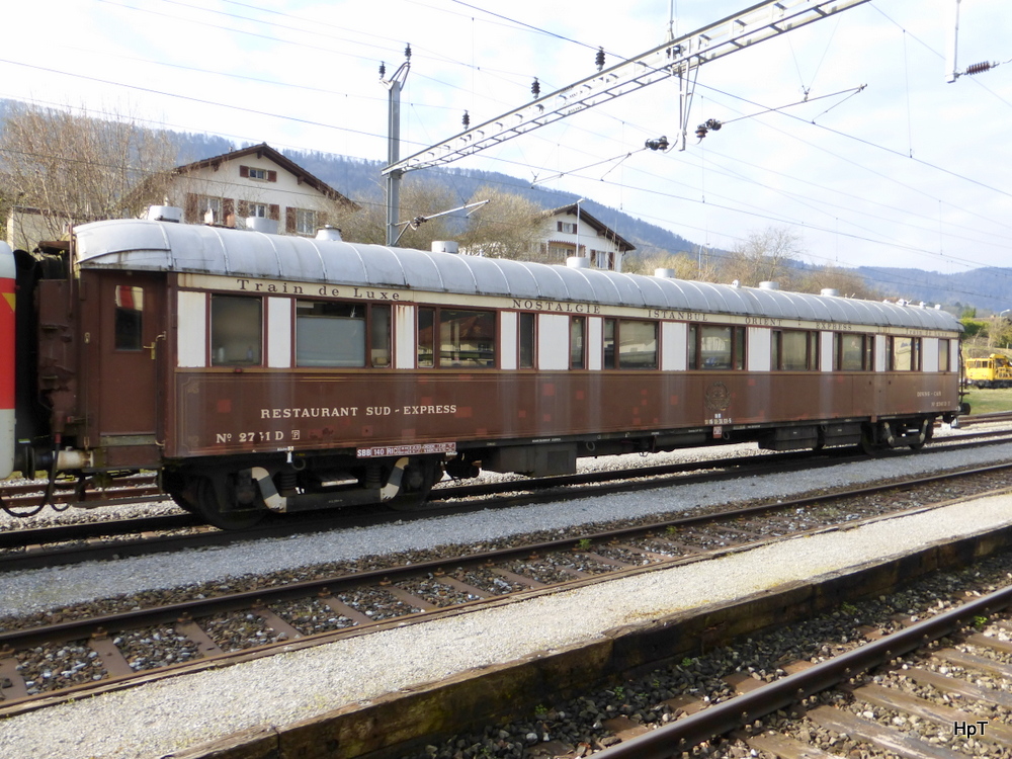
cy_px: 380
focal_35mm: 26
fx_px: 760
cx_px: 506
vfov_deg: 53.1
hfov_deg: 67.3
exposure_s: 1/250
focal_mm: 4.4
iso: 100
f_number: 4
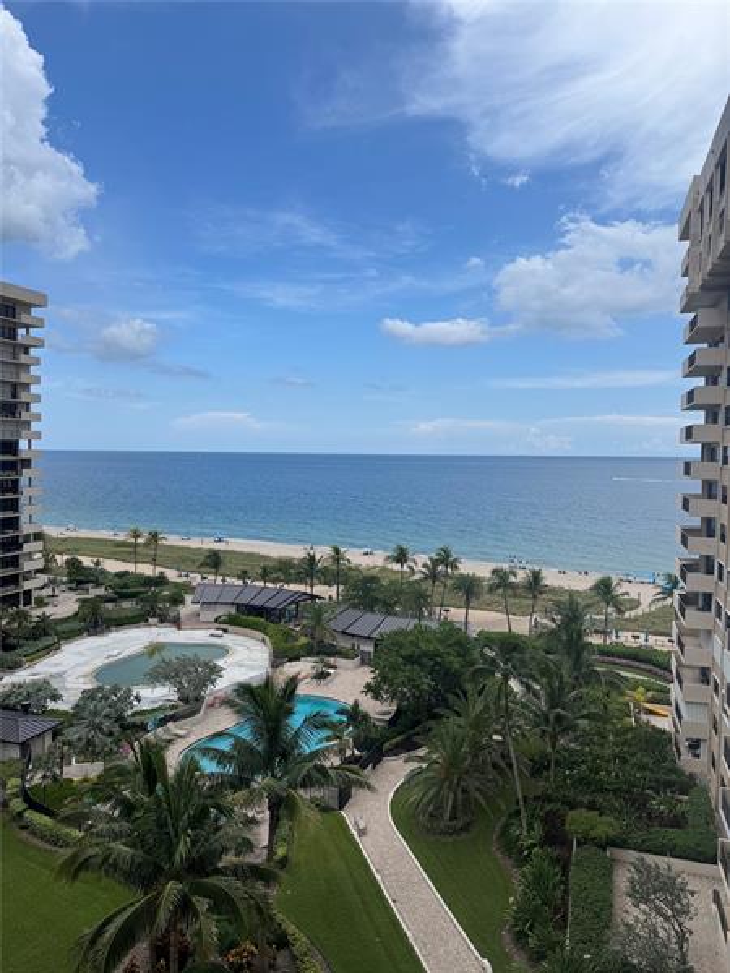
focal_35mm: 24
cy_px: 486
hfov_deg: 56.8
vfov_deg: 71.6
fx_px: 675
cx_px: 365
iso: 80
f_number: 1.78
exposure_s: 1/4310
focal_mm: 6.76
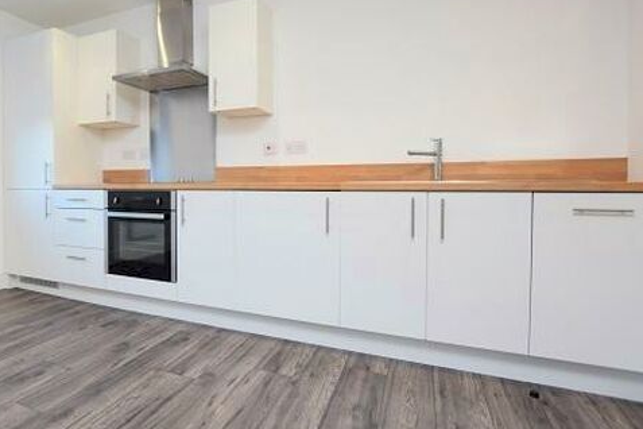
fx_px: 393
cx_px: 187
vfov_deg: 57.1
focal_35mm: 22
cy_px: 193
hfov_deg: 74.7
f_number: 4.5
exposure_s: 1/80
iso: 400
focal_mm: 10
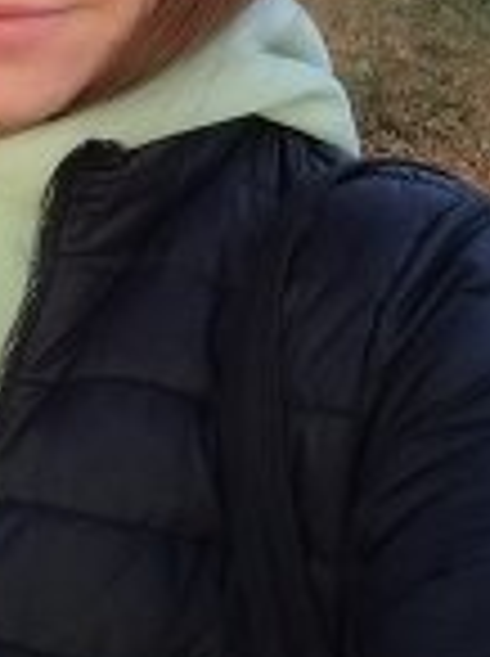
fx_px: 1079
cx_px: -61
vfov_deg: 32.9
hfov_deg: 23.8
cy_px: 135
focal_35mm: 57
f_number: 2.45
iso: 970
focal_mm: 3.25
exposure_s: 1/16.7
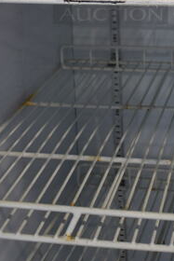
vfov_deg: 21.9
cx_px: 157
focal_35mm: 88
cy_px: -25
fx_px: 637
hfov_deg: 15.4
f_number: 3.5
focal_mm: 18
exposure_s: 1/30
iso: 140
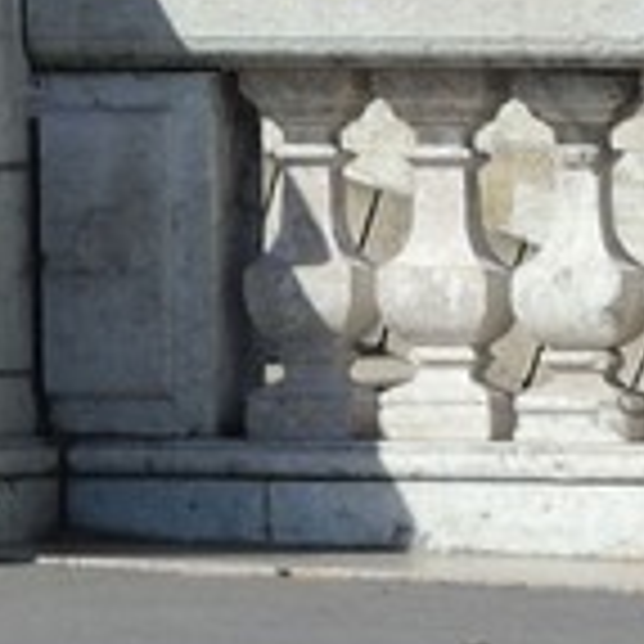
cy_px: -2513
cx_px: -1256
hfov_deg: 1.4
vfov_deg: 1.4
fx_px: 26079
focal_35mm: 1239
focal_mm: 130
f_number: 16
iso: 200
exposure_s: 1/160
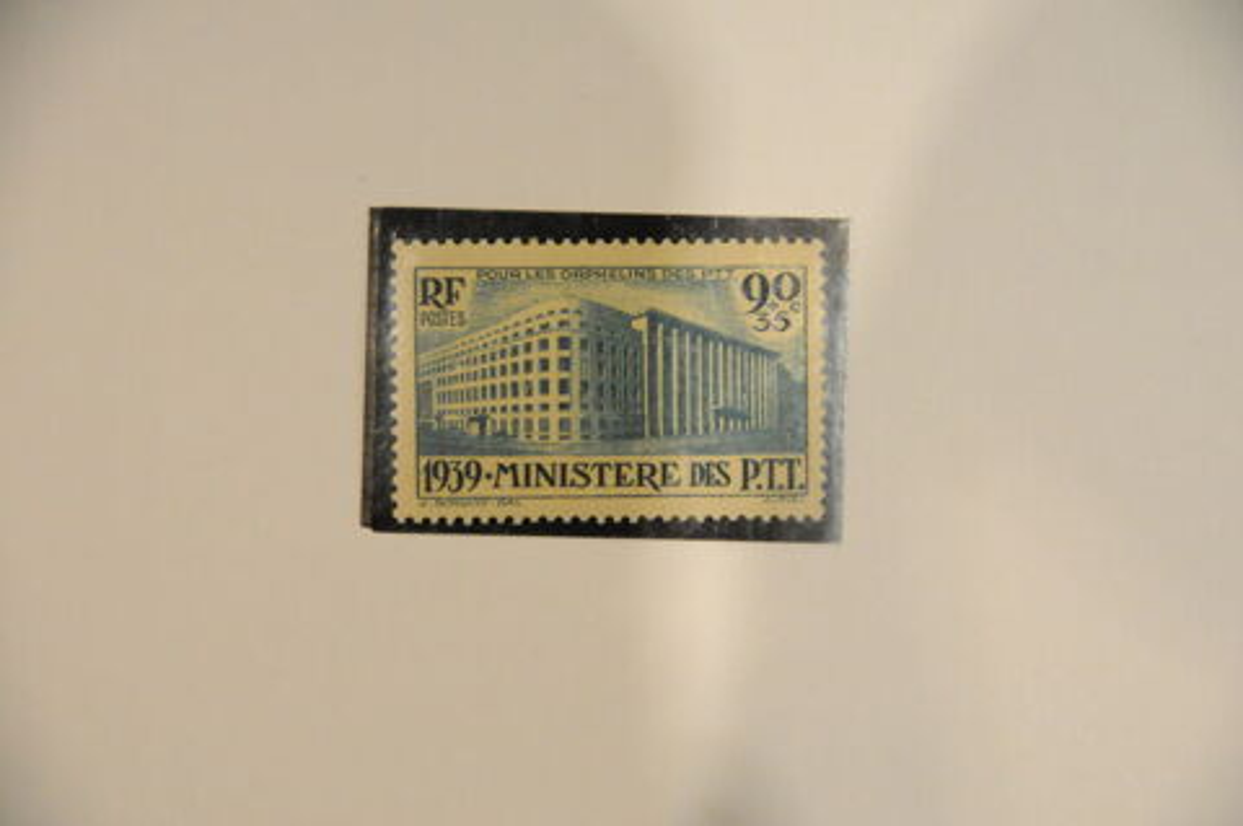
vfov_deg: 6.8
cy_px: 413
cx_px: 622
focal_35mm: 202
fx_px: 6985
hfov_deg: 10.2
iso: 3200
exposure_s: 1/80
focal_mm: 135
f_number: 6.3
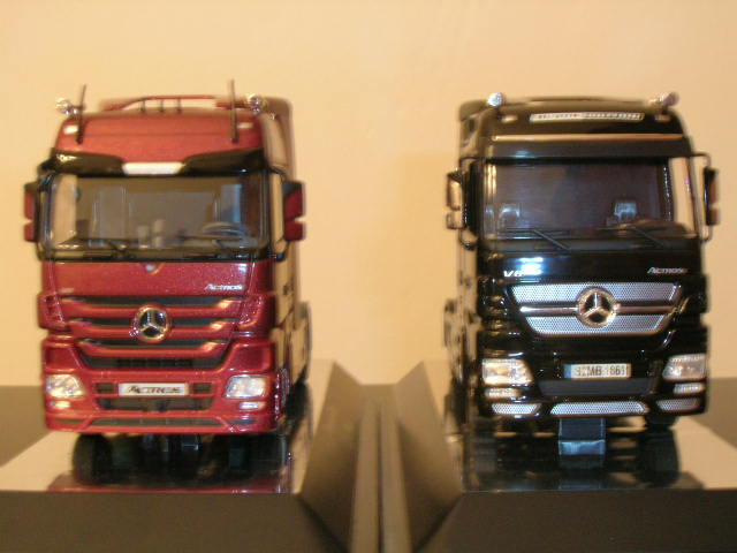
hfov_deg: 36.2
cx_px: 368
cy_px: 276
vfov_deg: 27.5
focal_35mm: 53
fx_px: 1128
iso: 200
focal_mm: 8
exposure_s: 2
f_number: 5.5
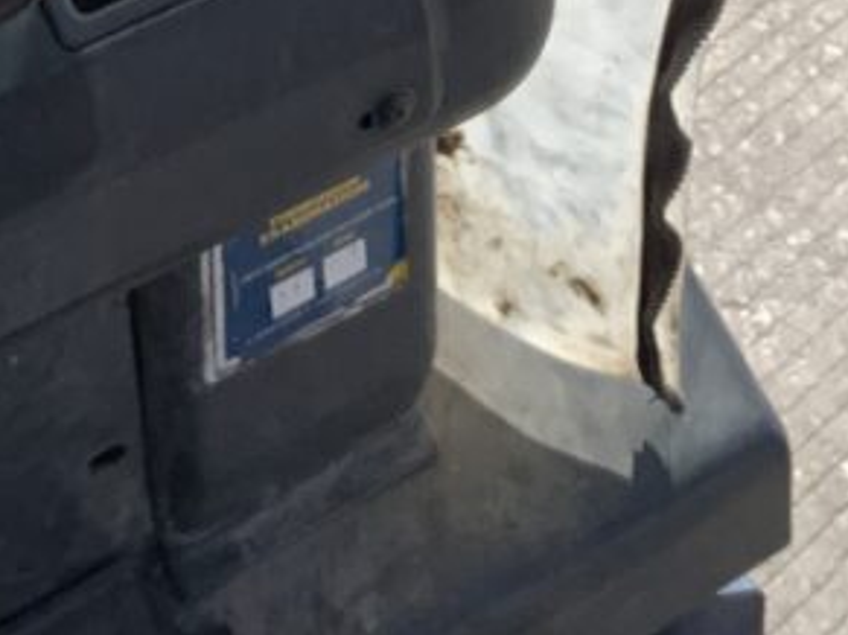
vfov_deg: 13.2
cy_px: -481
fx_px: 2498
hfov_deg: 19.3
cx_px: 414
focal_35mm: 102
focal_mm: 3
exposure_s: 1/1675
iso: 16
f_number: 1.8
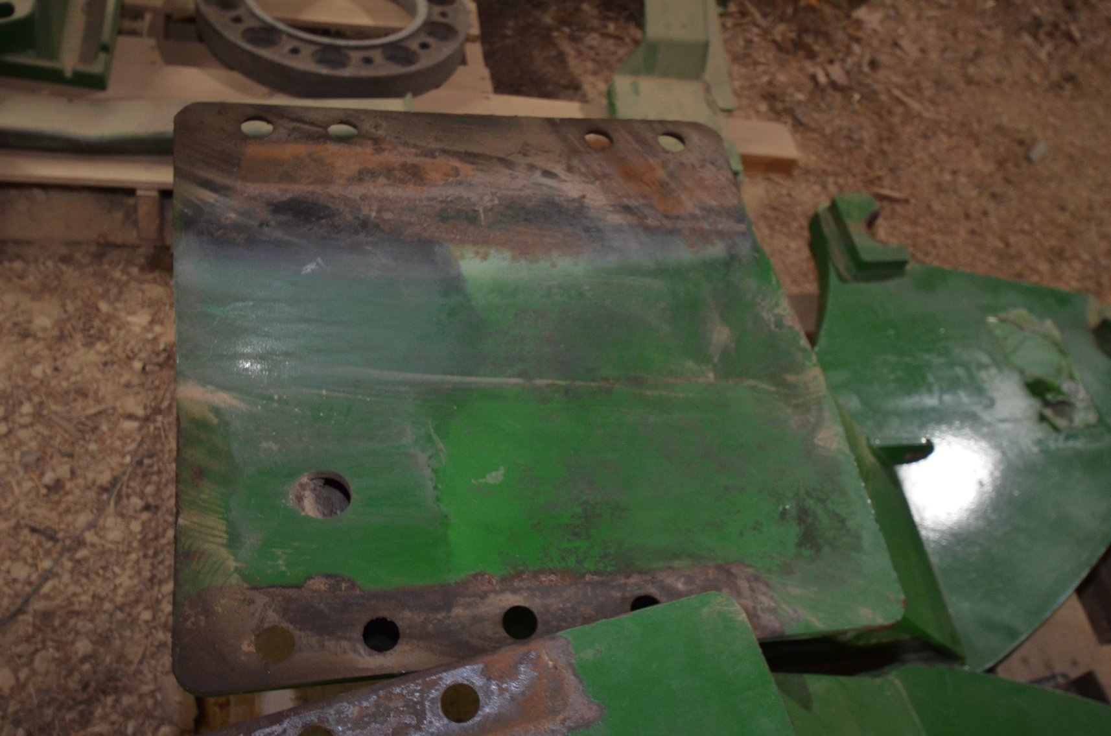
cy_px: 368
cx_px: 556
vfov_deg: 36.7
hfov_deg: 53.2
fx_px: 1109
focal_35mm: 36
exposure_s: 1/60
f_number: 4.5
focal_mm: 24
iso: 900
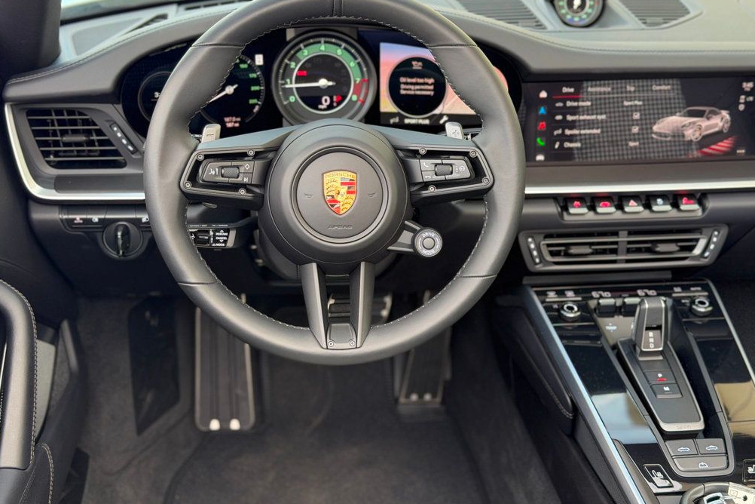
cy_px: 223
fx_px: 1069
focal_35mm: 51
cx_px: 379
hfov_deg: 38.9
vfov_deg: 26.5
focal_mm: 6.76
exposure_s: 1/169
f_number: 1.78
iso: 100
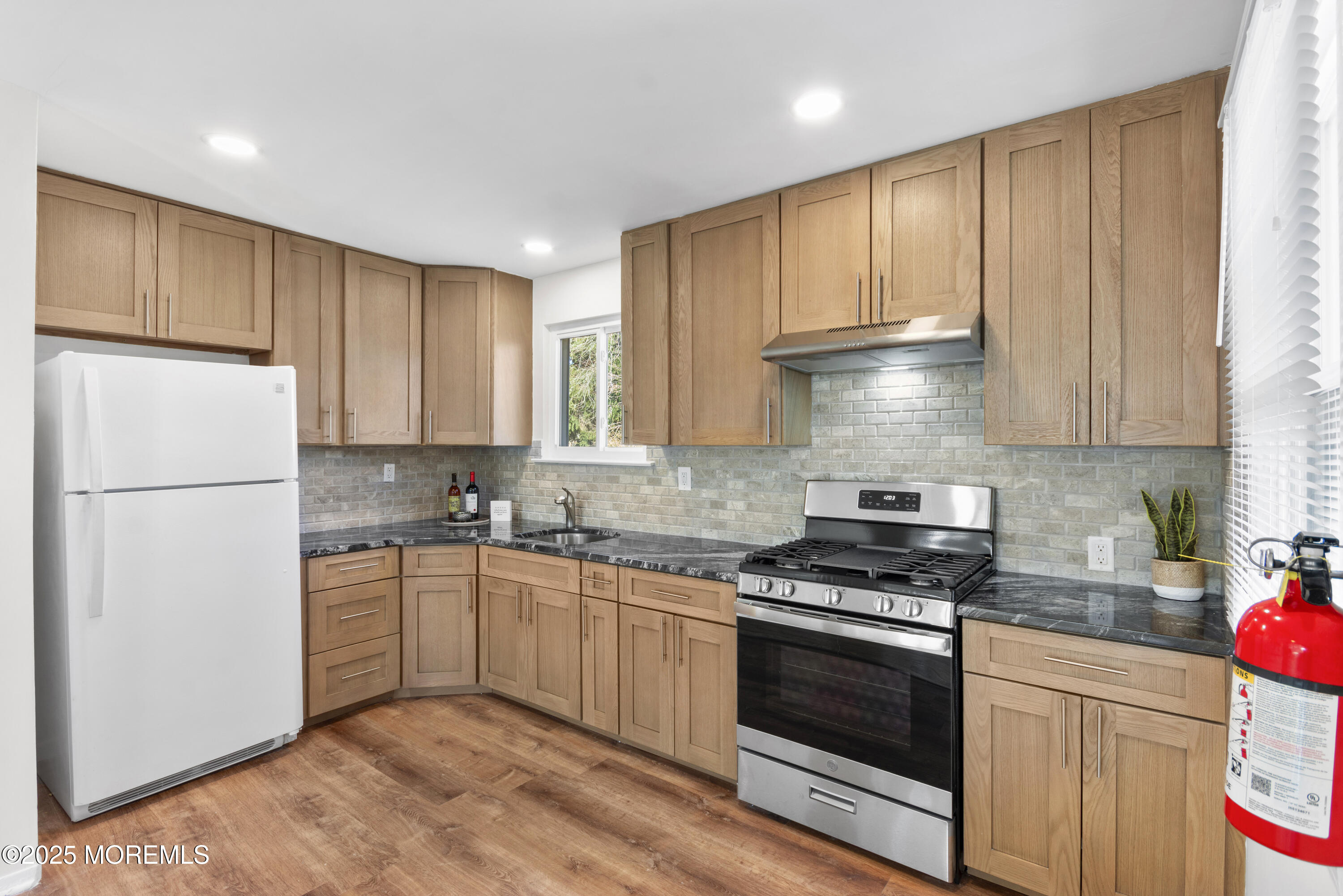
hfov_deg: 95.0
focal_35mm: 16
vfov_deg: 72.1
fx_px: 615
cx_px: 672
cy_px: 448
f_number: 8
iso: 250
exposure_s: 1/2
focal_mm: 11
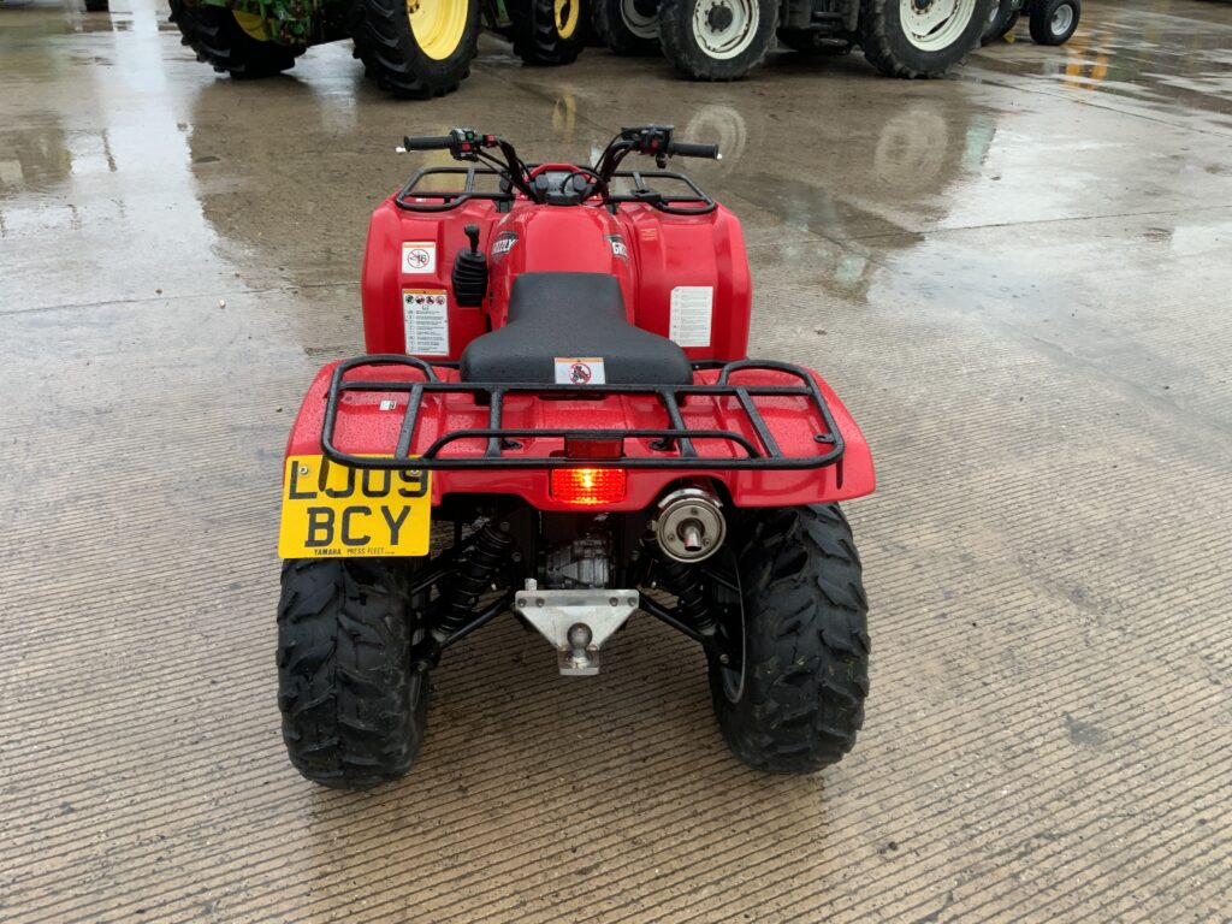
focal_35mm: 29
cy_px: 462
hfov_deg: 61.7
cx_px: 616
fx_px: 1032
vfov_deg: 48.2
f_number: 1.8
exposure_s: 1/122
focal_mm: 3
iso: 40
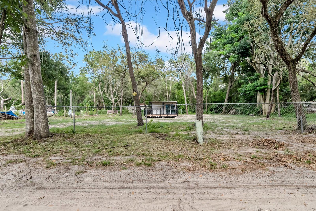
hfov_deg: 112.6
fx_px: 105
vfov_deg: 90.1
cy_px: 106
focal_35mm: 12
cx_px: 158
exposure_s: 1/500
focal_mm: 12
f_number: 8
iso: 800
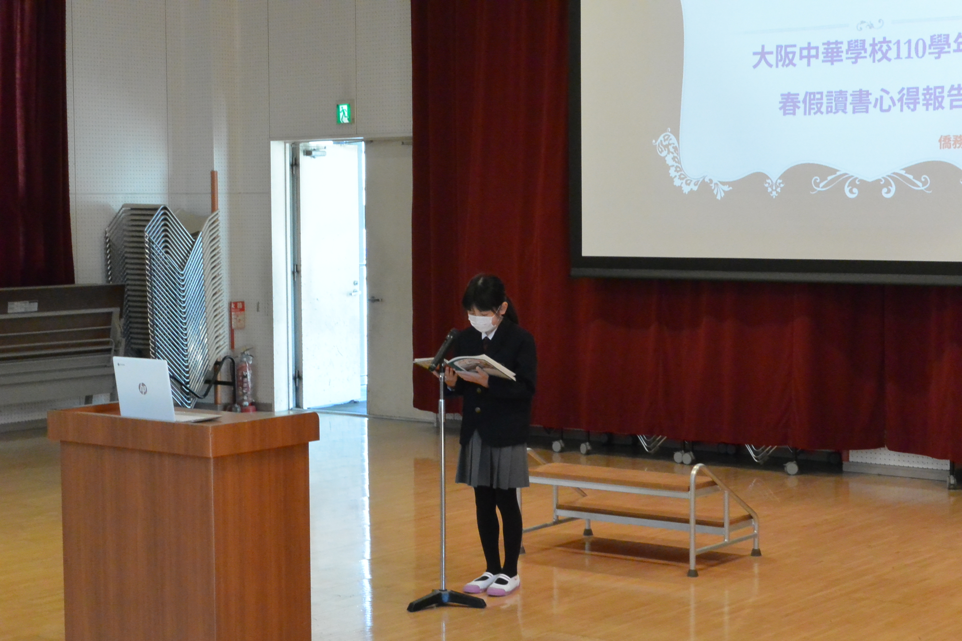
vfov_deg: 20.0
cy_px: 320
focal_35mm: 68
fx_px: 1817
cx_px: 481
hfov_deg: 29.7
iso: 2000
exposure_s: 1/60
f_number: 5.6
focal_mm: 25.4
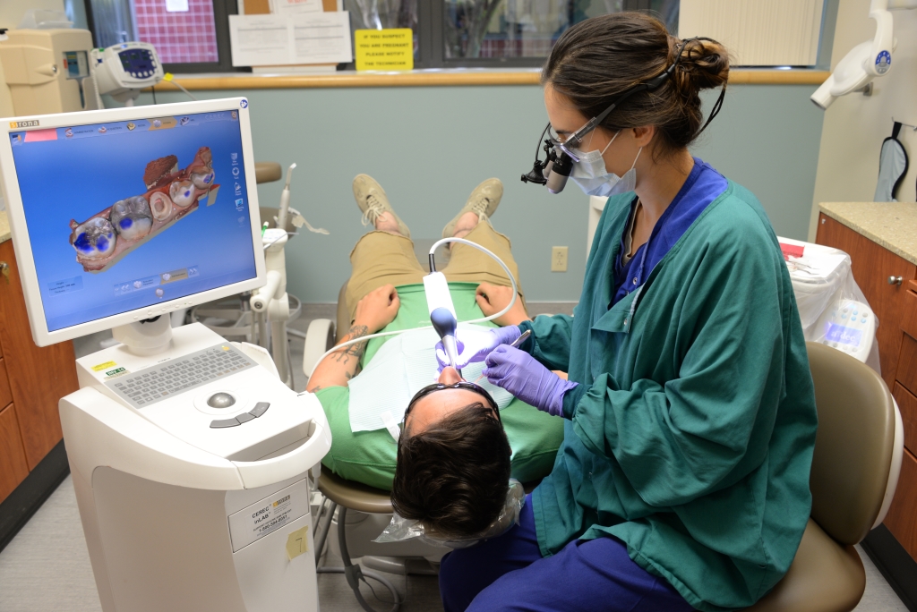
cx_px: 458
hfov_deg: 58.7
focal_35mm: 32
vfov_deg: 41.2
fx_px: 816
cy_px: 306
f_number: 5
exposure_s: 1/60
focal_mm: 32
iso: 640
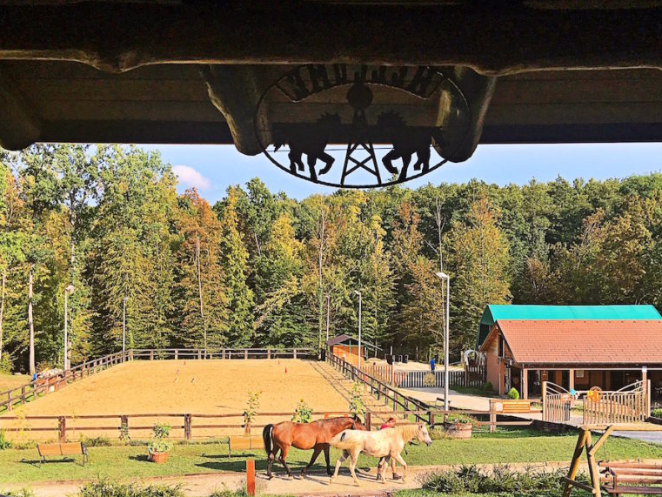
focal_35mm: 39
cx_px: 346
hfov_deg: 47.8
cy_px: 315
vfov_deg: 36.6
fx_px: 746
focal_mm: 4.15
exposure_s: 1/712
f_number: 2.2
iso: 25
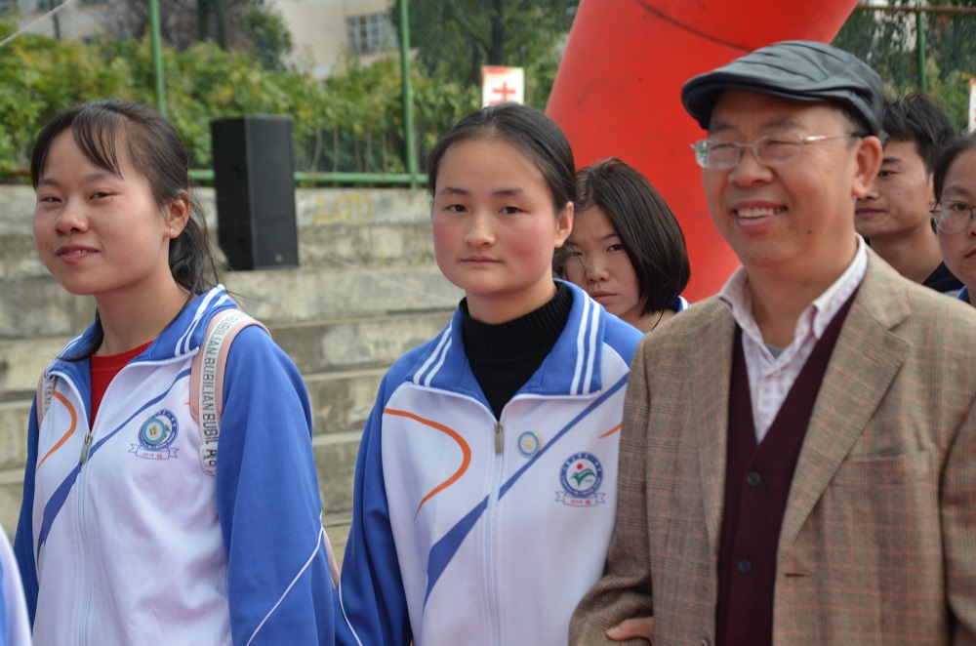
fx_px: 2516
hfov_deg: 22.0
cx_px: 488
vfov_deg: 14.6
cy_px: 323
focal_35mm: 93
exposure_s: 1/200
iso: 200
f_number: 7.1
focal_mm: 62
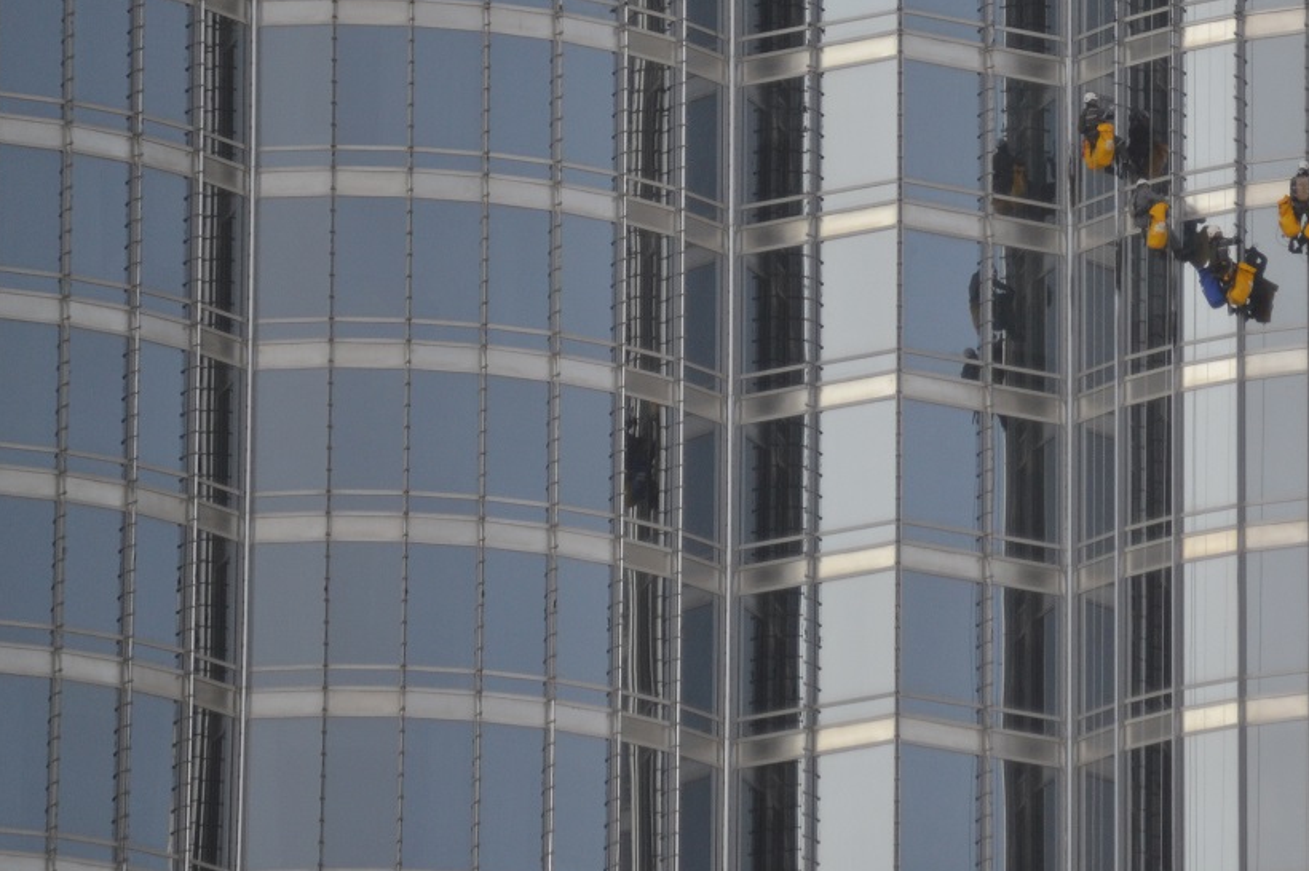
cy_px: 252
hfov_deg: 3.8
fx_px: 19953
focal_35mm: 549
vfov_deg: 2.5
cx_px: 1140
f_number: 5.6
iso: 400
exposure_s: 1/1250
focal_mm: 200
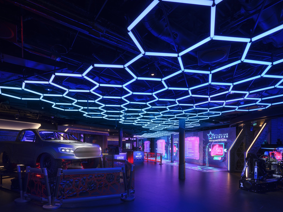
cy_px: 107
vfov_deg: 66.0
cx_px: 141
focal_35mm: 20
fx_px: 164
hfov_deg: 81.7
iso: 400
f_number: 11
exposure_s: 1/1.67
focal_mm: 24
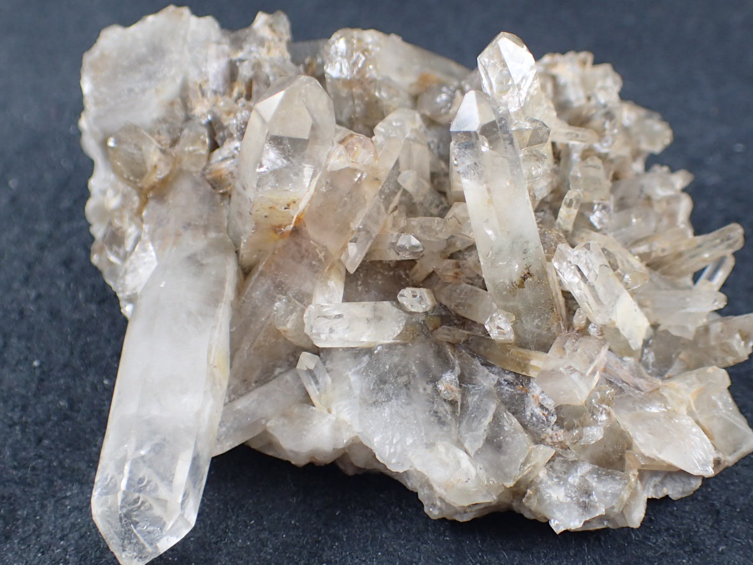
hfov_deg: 36.7
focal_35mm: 52
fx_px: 1131
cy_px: 270
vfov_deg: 28.0
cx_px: 433
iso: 125
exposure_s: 1/125
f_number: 2.4
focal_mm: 5.87
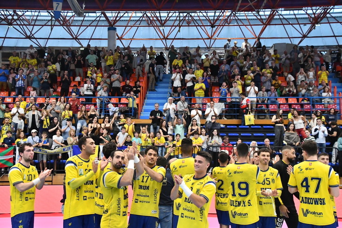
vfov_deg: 28.1
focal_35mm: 48
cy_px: 114
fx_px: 456
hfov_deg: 41.1
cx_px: 171
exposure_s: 1/640
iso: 5000
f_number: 4
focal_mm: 32
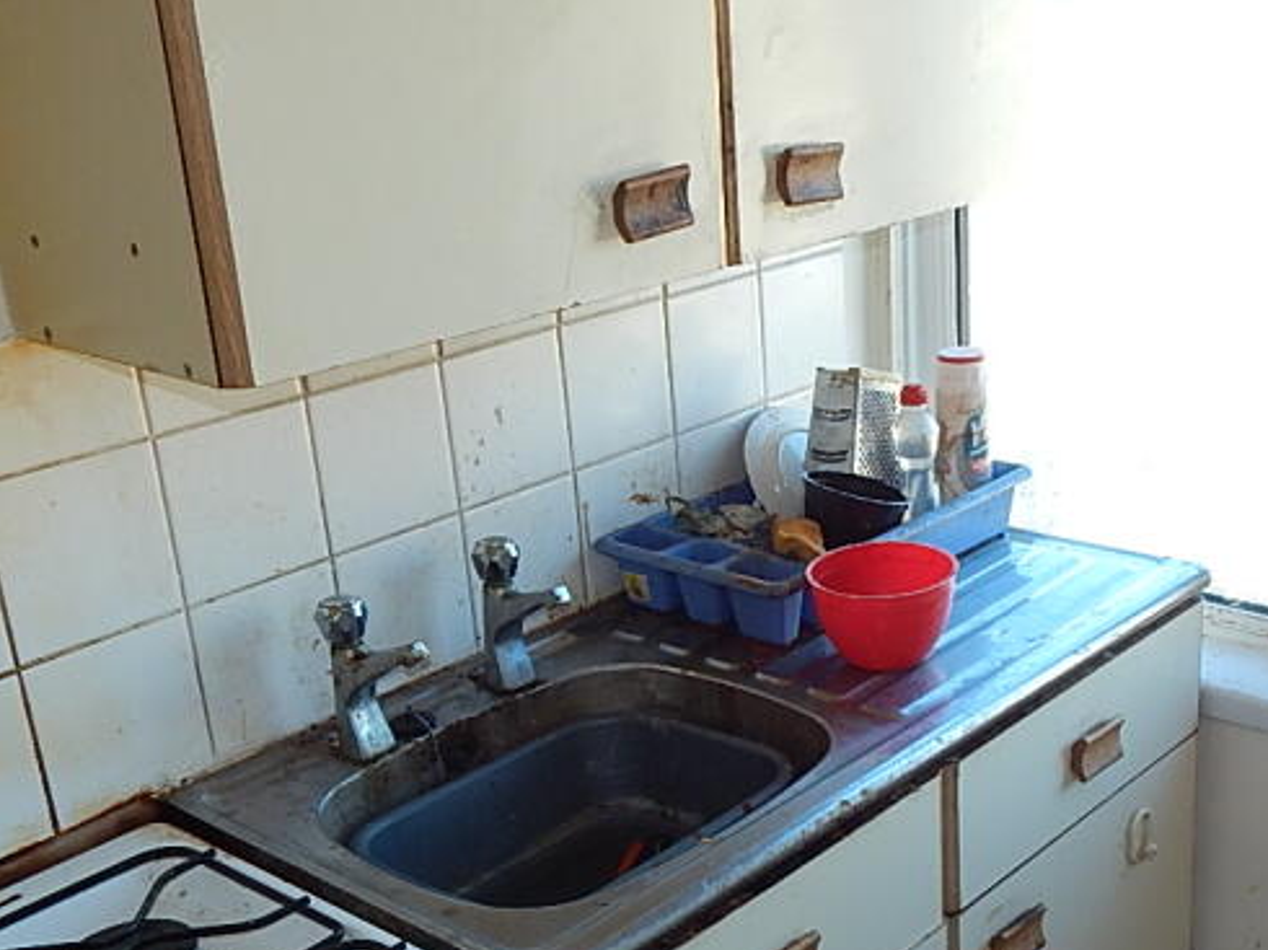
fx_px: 1684
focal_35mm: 46
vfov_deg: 31.2
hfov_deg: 41.0
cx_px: 784
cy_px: 657
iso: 125
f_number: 3
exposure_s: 1/80
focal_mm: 4
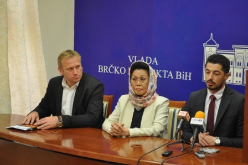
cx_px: 124
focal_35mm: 75
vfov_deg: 18.2
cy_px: 82
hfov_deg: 27.0
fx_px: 516
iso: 200
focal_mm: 50
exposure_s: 1/8
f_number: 5.6
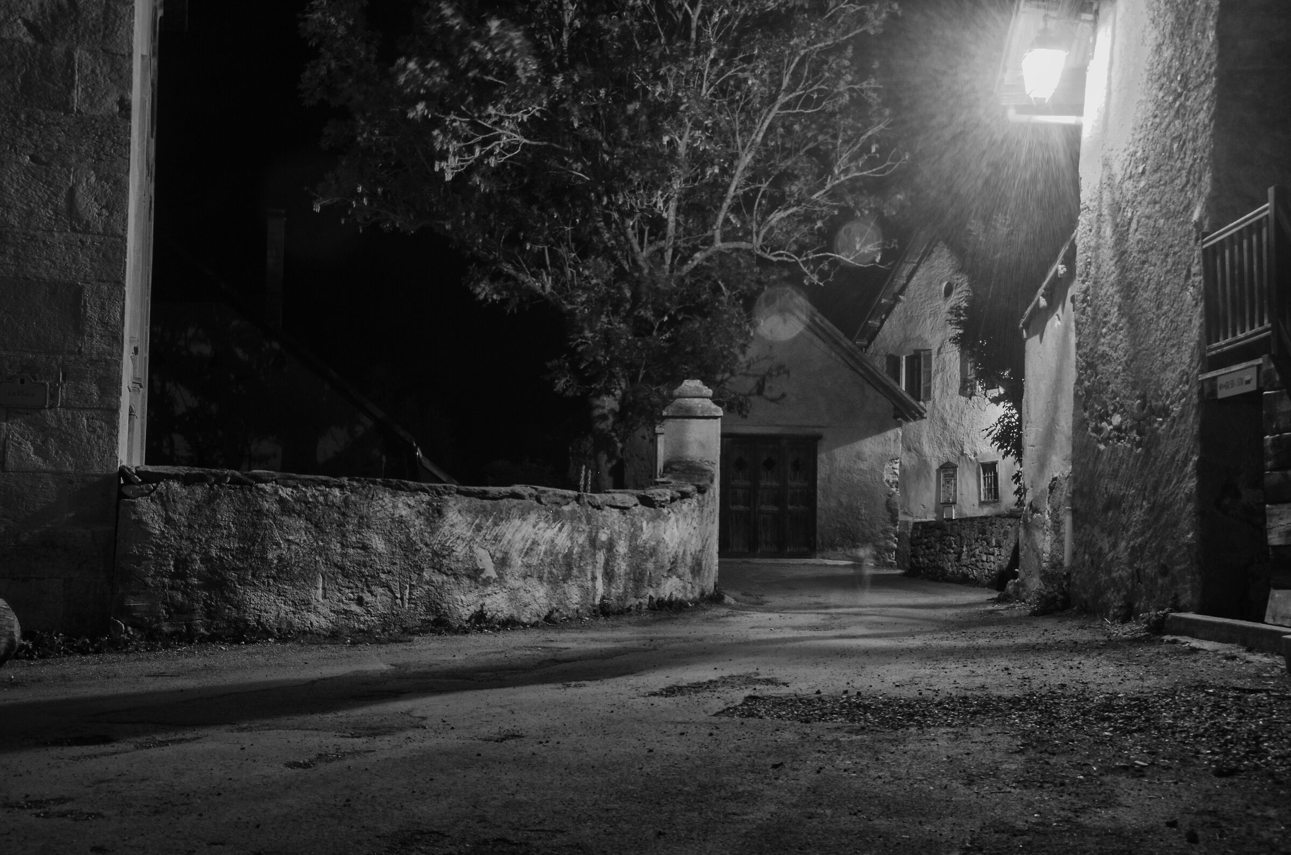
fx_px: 1396
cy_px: 428
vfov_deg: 34.1
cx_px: 646
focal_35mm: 39
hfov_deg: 49.6
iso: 500
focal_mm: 26
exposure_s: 6
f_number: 8
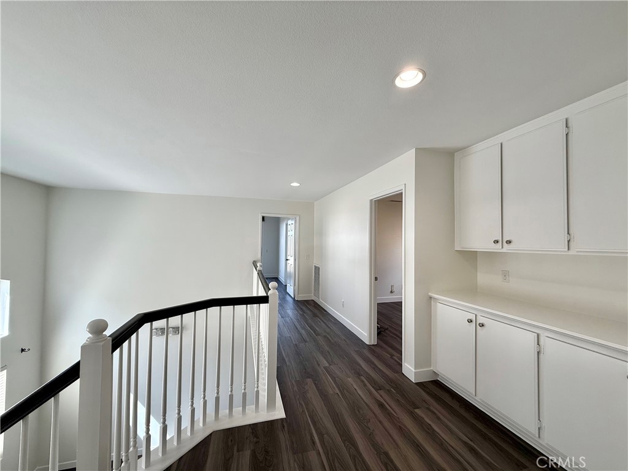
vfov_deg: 85.7
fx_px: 254
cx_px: 314
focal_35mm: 14
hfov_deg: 102.1
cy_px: 236
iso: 80
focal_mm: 2.22
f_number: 2.2
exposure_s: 1/120
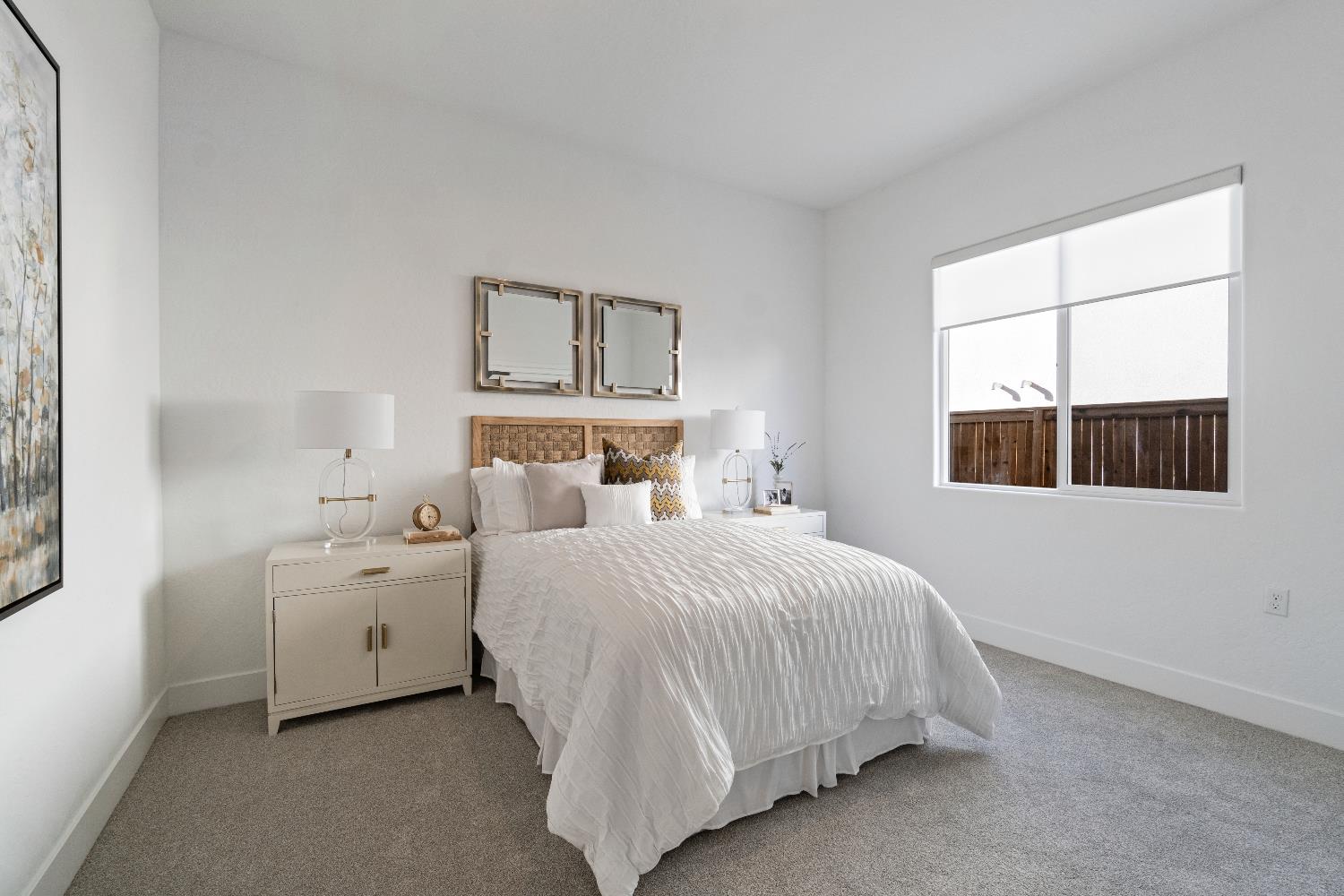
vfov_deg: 77.3
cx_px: 672
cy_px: 448
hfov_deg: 100.4
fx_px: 560
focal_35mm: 15
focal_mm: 10
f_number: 9
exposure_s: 1/10
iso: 250
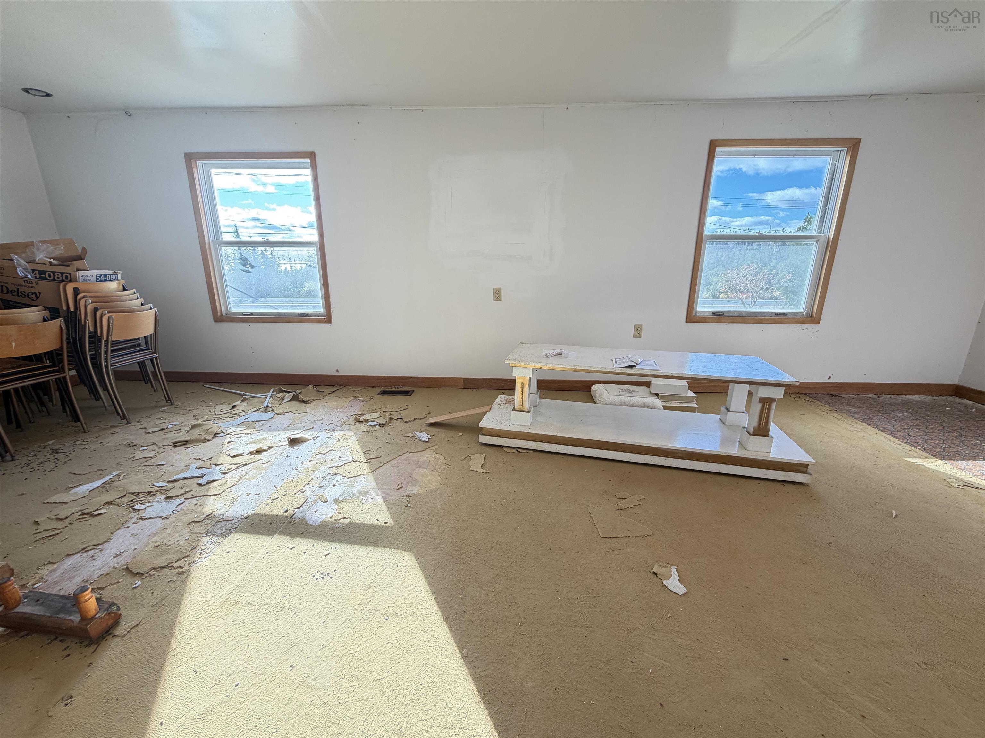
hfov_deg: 102.1
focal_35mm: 14
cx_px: 492
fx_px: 398
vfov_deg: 85.7
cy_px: 369
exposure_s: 1/121
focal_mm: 2.22
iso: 100
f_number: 2.2
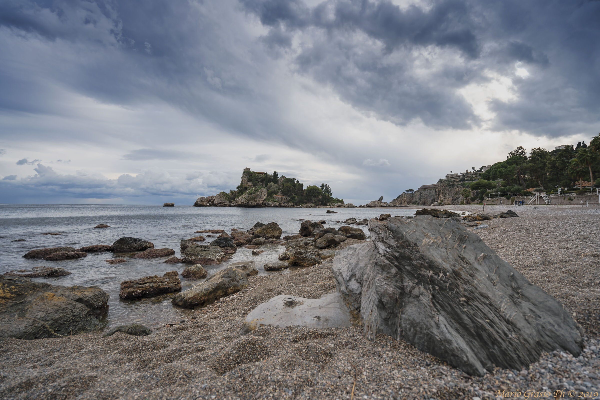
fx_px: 267
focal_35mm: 16
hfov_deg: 96.7
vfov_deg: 73.7
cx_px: 300
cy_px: 200
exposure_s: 1/640
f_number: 4
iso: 100
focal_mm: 16
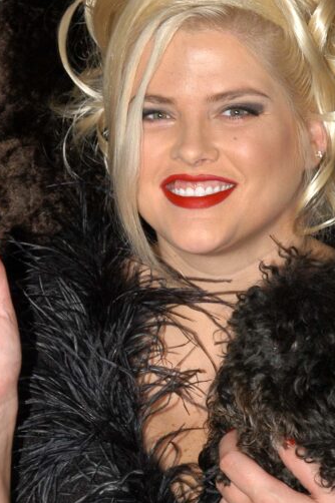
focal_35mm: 199
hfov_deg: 6.9
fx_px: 2782
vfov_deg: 10.3
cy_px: 384
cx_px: 203
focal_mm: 65
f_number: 6.3
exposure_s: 1/100
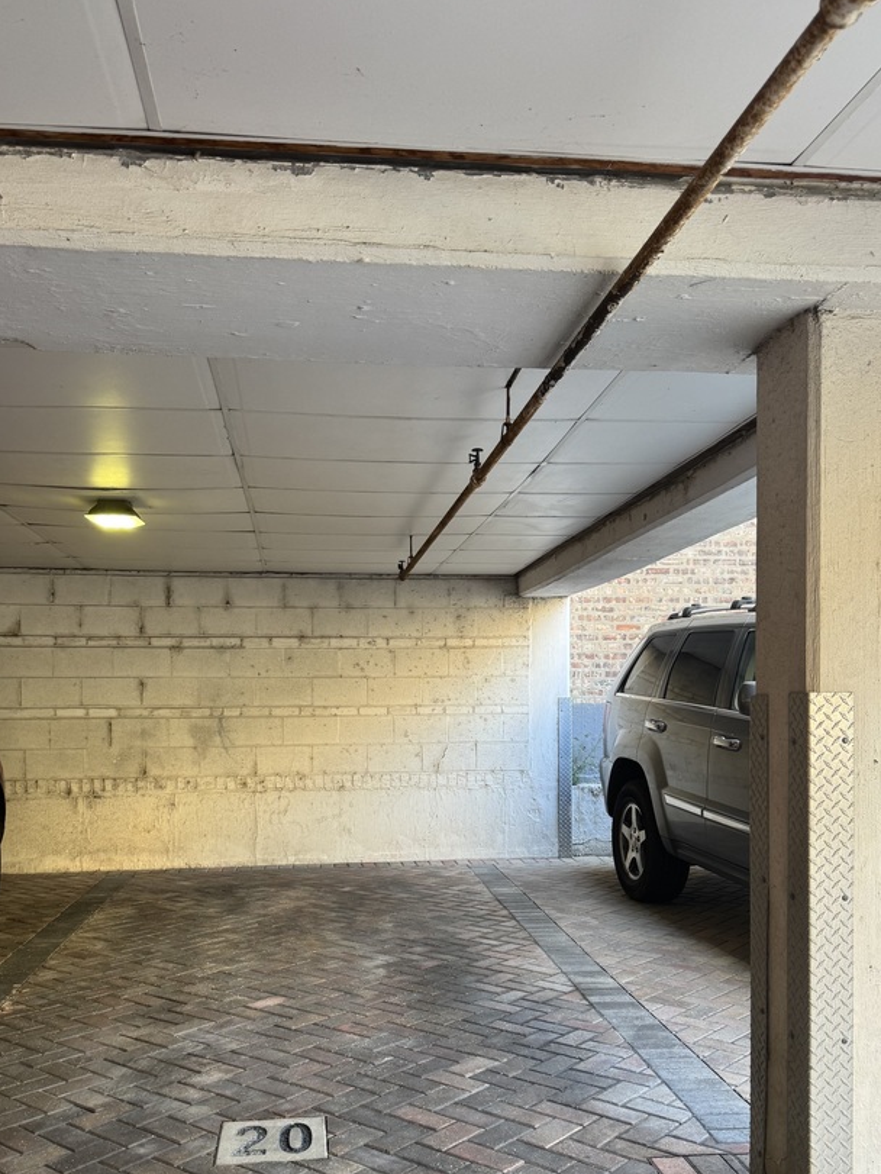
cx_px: 425
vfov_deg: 56.1
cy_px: 732
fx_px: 1085
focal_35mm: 32
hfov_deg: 44.2
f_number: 1.78
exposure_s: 1/120
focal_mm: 6.76
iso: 125
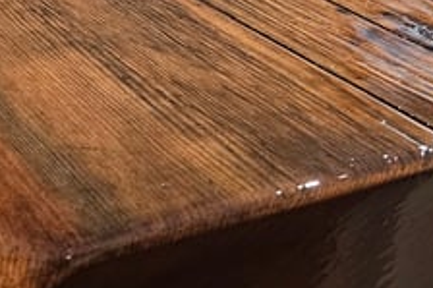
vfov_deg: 16.4
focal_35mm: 82
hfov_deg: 23.7
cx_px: -4
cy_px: 29
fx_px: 986
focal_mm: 6.3
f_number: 1.7
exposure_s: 1/24
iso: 640
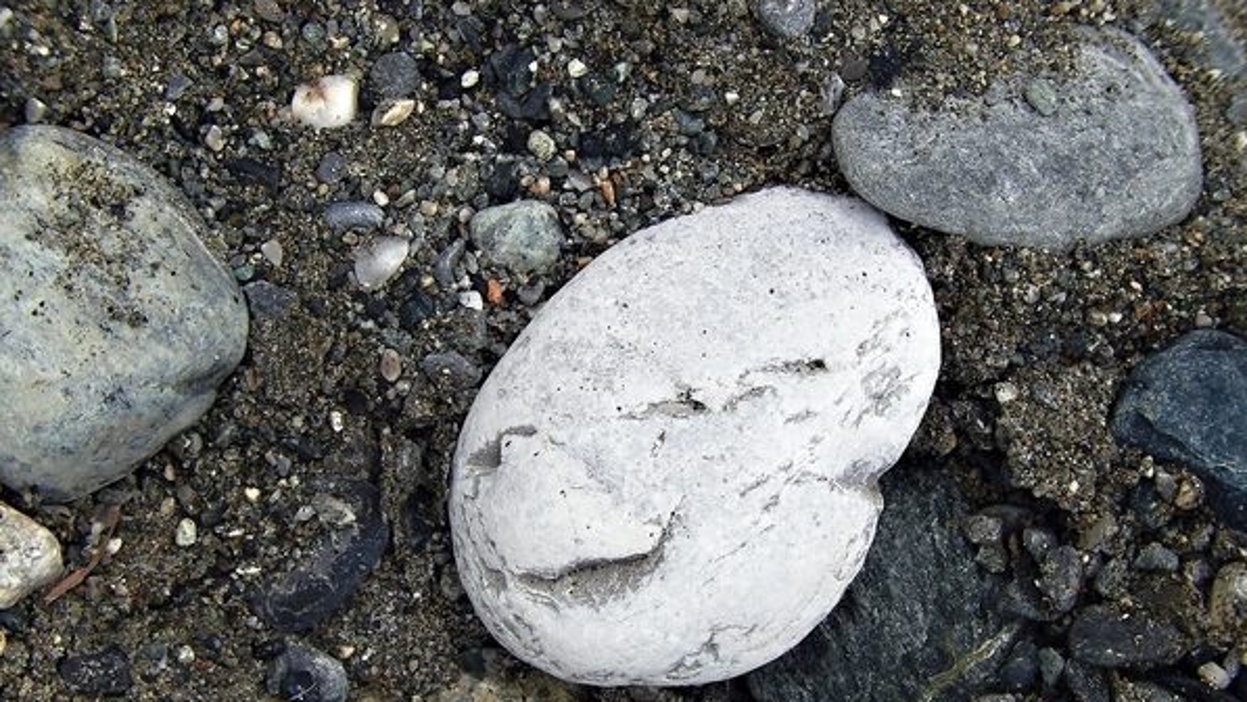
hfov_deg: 11.6
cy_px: 462
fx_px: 6118
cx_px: 625
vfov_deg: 6.6
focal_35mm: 185
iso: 125
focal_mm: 30.3
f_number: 5.7
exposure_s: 1/200
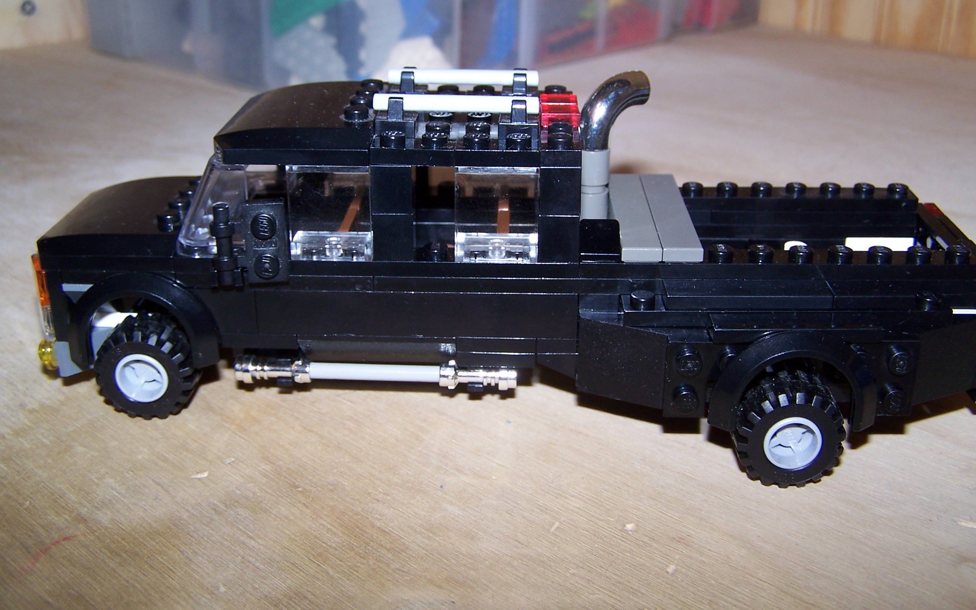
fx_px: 1091
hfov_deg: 48.2
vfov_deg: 31.2
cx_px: 483
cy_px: 263
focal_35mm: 41
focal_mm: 6.3
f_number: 2.8
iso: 80
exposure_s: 1/60
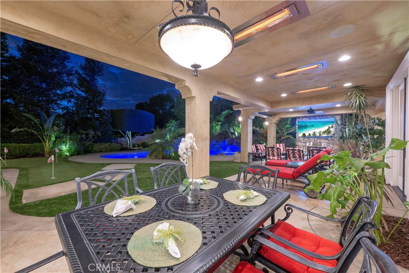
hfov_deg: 104.2
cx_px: 204
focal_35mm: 14
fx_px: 159
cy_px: 136
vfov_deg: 81.2
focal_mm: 14
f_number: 8
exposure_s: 2.5
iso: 160
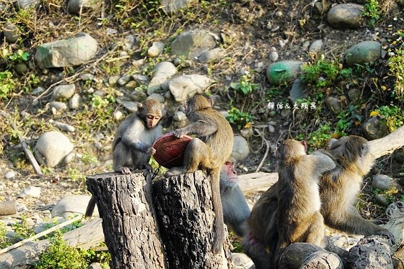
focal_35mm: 200
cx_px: 202
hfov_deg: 10.3
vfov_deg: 6.9
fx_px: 2244
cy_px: 134
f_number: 4.5
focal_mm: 72
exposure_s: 1/200
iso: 320
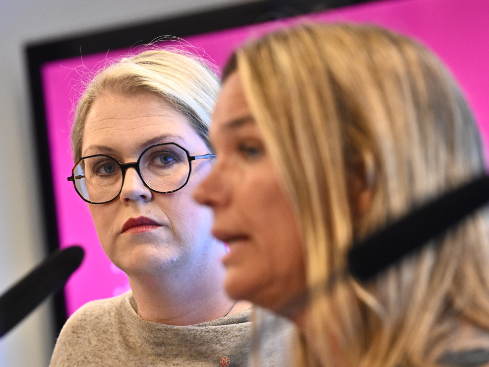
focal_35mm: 232
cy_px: 213
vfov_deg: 6.4
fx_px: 3277
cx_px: 253
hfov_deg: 8.5
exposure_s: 1/250
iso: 3200
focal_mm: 175
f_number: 5.6
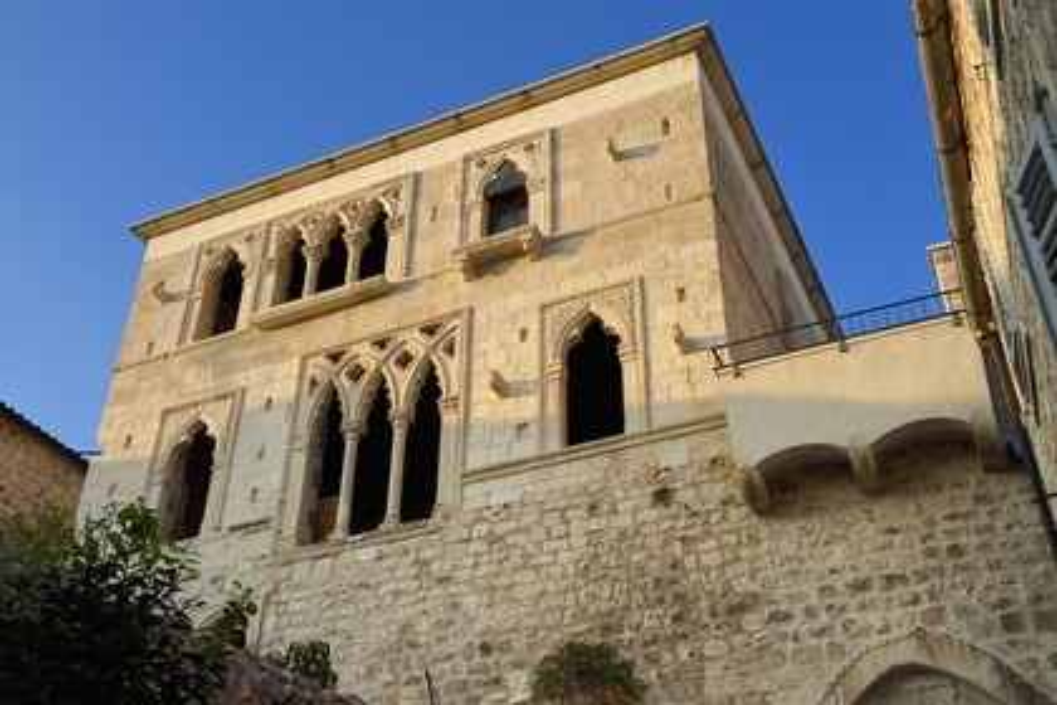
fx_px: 1174
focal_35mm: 40
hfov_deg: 48.5
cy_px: 352
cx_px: 528
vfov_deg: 33.4
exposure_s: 1/400
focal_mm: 40
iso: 200
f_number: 8
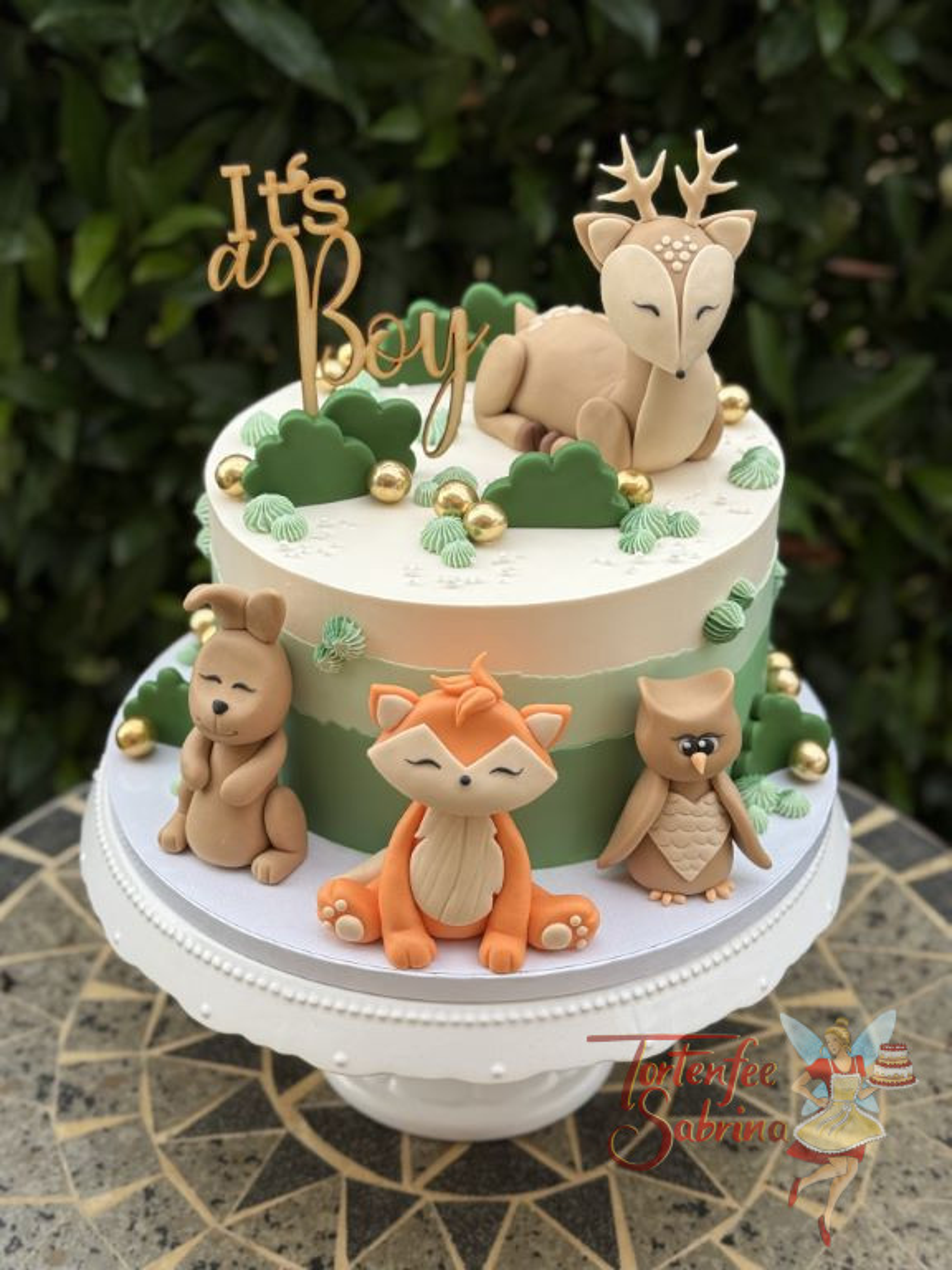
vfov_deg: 39.7
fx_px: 1760
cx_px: 476
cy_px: 635
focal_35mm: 48
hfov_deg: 30.3
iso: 64
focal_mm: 6.76
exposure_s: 1/425
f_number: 1.78
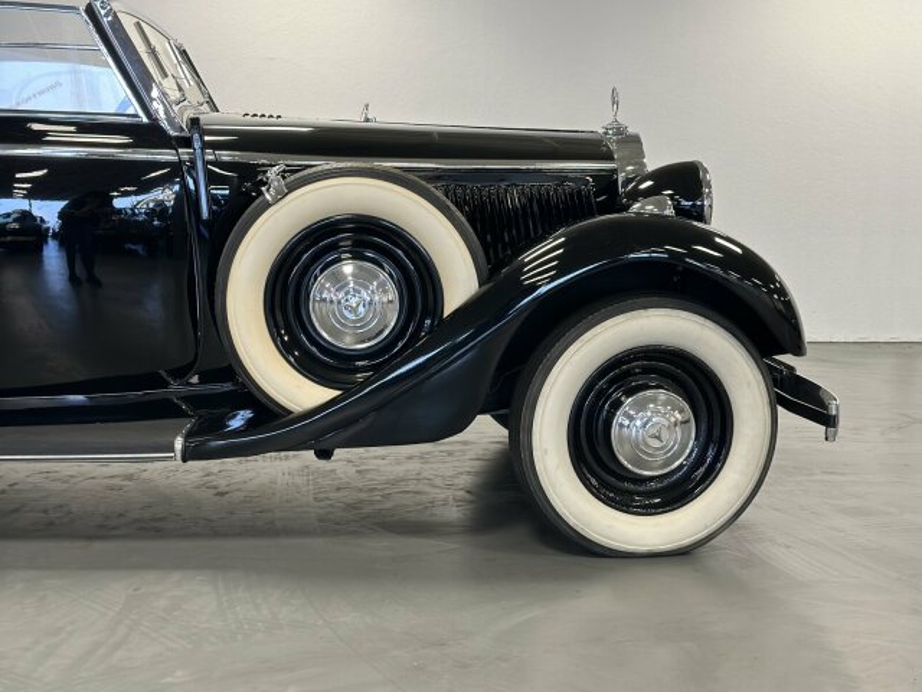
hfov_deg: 39.7
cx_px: 461
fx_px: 1278
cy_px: 346
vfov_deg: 30.3
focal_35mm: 48
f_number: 1.78
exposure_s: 1/50
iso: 160
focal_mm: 6.86
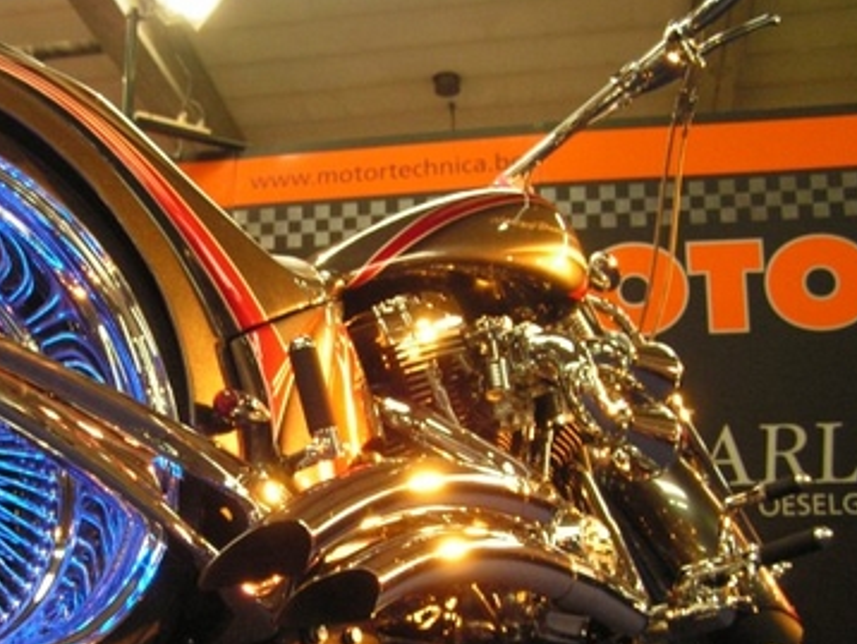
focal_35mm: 53
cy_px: 437
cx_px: 294
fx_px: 1313
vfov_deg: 27.4
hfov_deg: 35.8
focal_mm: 6.3
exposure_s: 1/15
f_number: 2.8
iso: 200
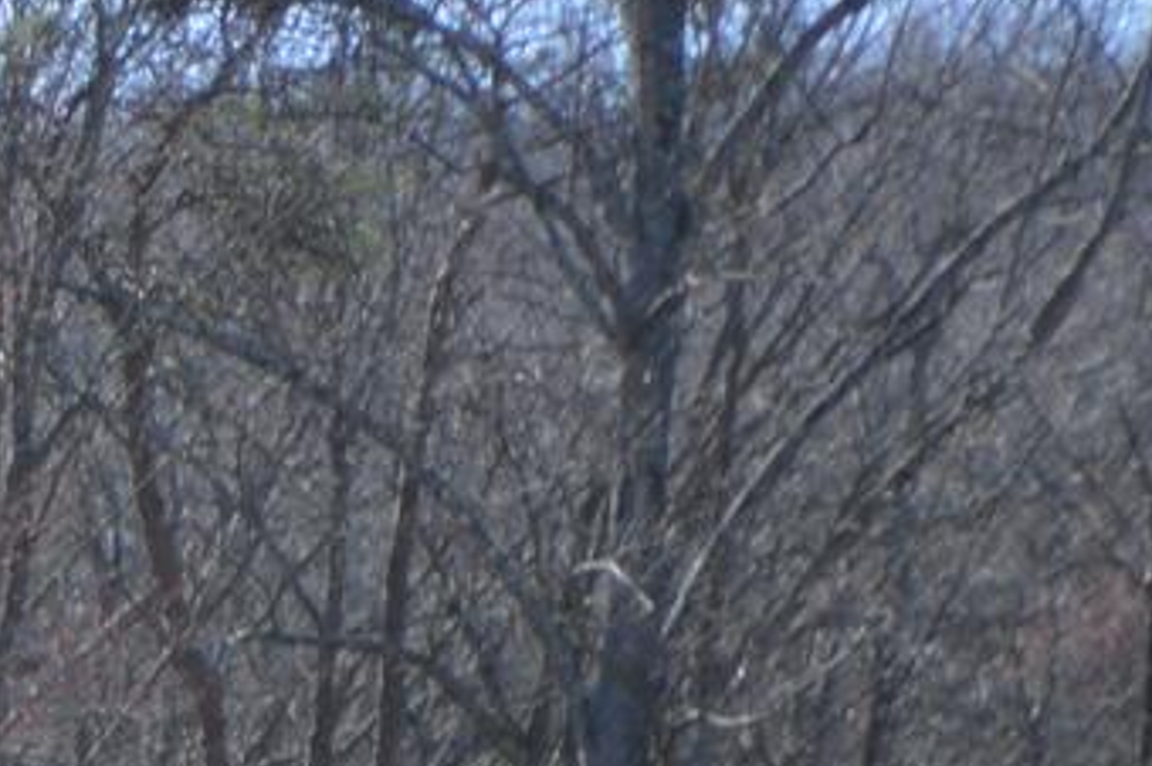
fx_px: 6937
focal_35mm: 217
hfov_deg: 8.3
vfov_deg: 6.0
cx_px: -2040
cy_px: 1957
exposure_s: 1/160
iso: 100
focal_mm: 24
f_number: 6.3
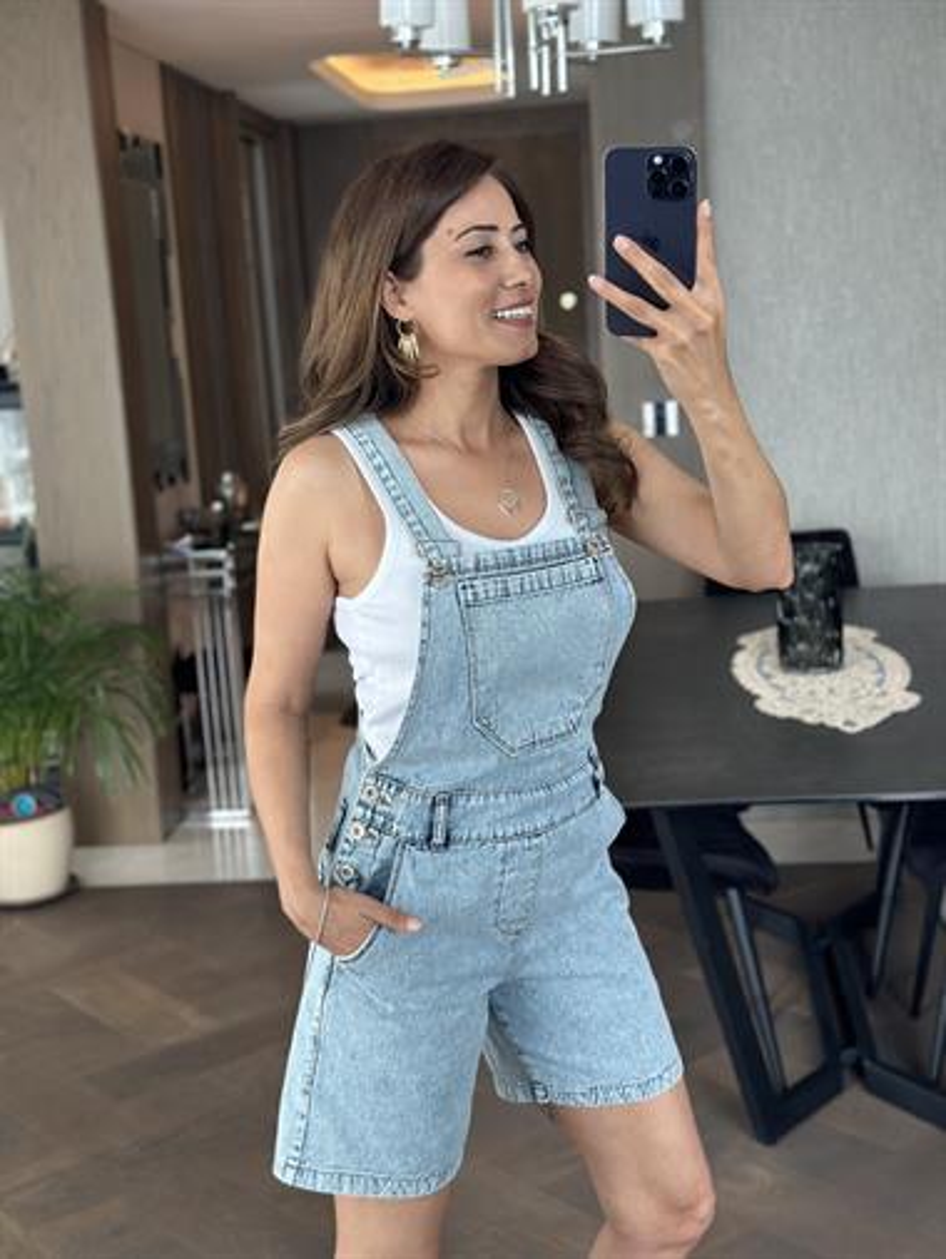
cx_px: 473
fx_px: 1748
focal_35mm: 48
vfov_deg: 39.6
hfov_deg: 30.3
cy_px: 630
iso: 160
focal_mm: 6.86
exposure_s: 1/60
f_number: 1.78
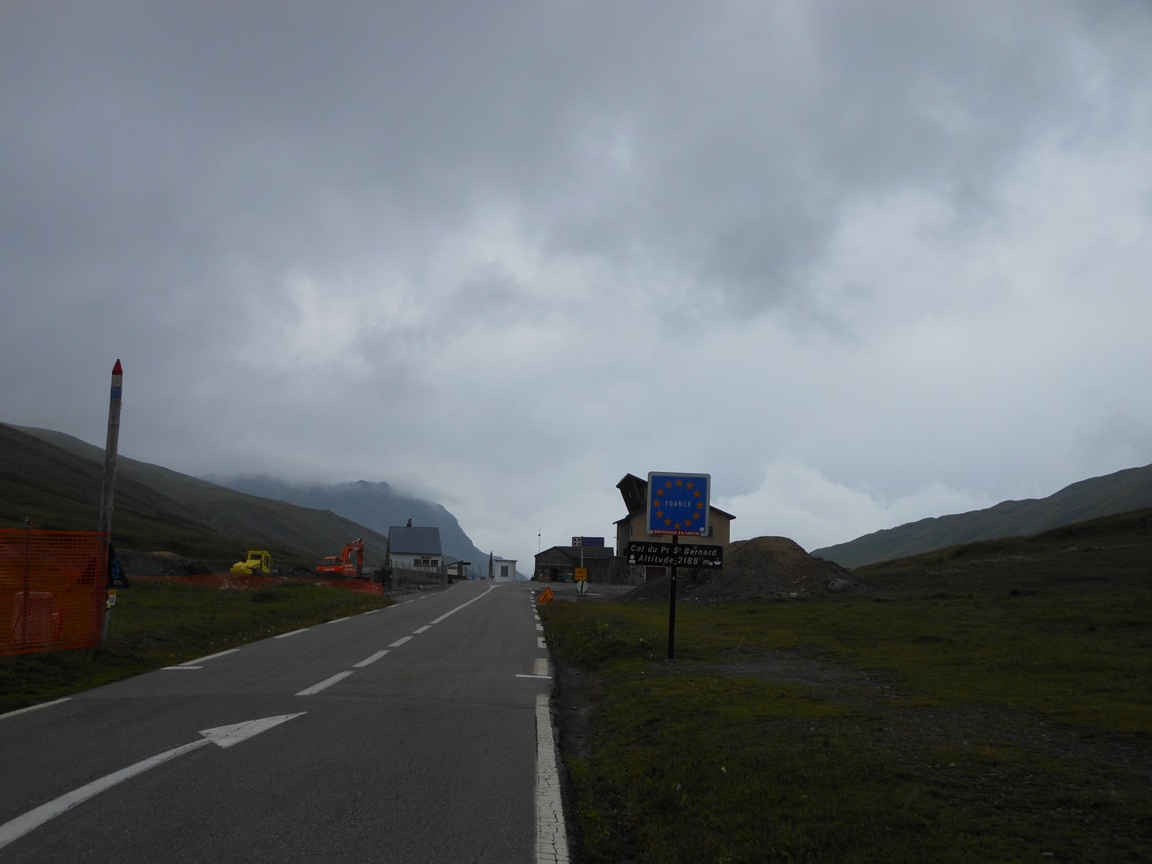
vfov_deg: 42.9
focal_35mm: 33
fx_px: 1098
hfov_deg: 55.4
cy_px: 432
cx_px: 576
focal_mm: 6
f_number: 11
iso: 80
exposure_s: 1/500
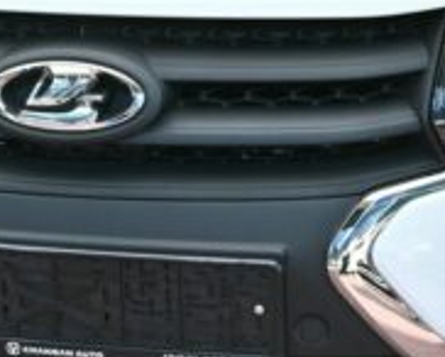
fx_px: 2136
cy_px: -218
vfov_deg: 9.2
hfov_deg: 11.9
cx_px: 306
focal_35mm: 162
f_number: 14
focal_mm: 35
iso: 640
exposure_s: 1/200
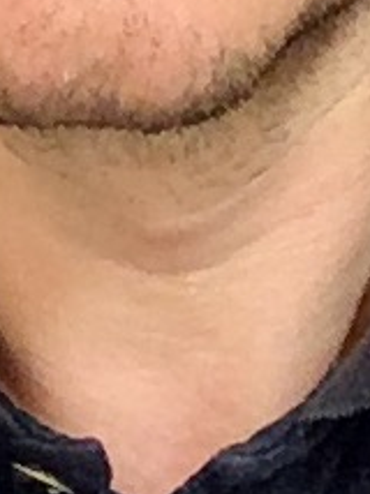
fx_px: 1814
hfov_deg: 11.6
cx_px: 105
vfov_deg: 13.5
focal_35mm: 127
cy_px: -466
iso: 250
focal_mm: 2.15
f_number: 2.4
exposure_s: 1/33
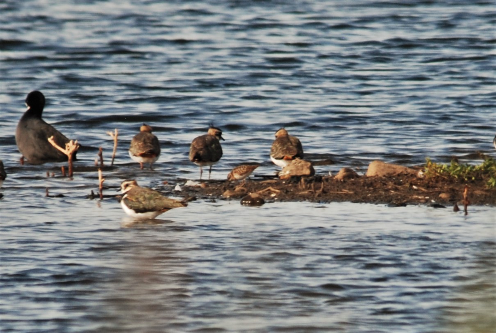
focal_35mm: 750
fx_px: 10350
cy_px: 166
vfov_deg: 1.8
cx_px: 248
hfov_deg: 2.7
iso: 200
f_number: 6.3
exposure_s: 1/500
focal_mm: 500
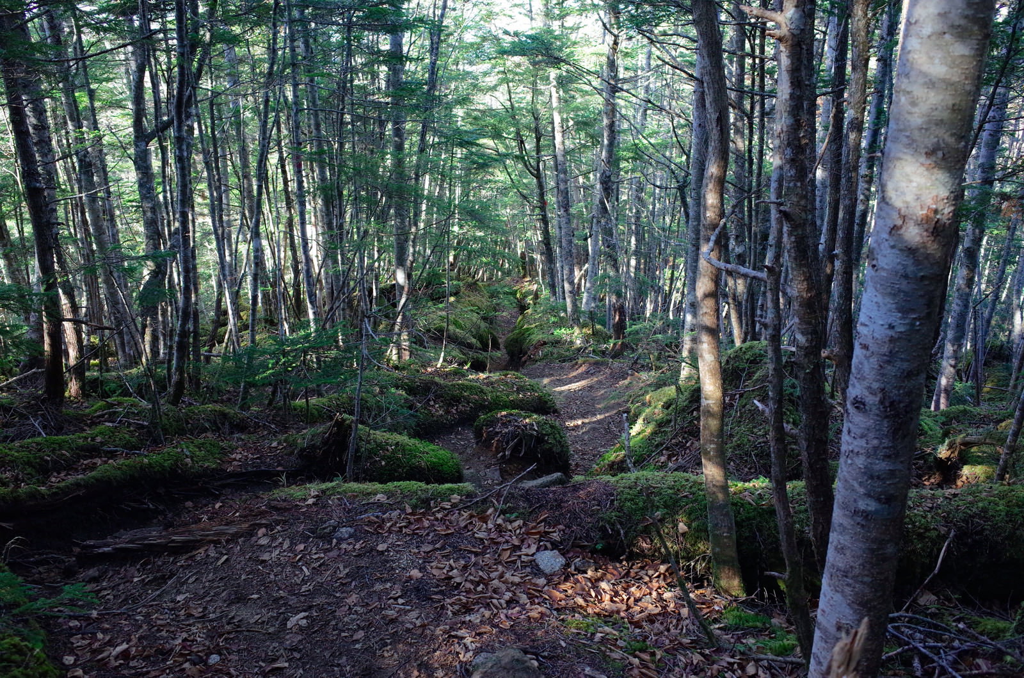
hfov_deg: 65.6
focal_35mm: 28
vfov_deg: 46.2
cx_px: 512
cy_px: 339
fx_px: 795
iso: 400
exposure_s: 1/125
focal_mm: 18.3
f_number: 4
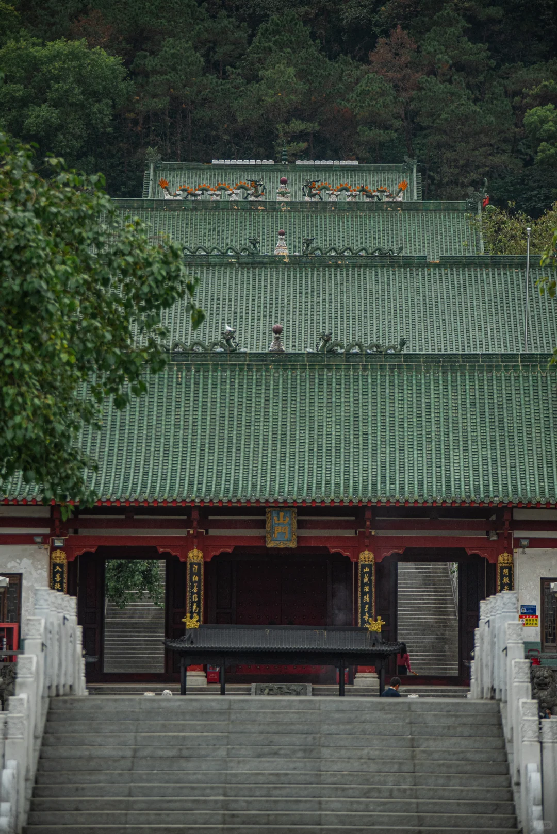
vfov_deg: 12.4
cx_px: 278
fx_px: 3826
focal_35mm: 165
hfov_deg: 8.3
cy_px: 417
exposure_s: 1/500
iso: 400
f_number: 2.8
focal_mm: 165
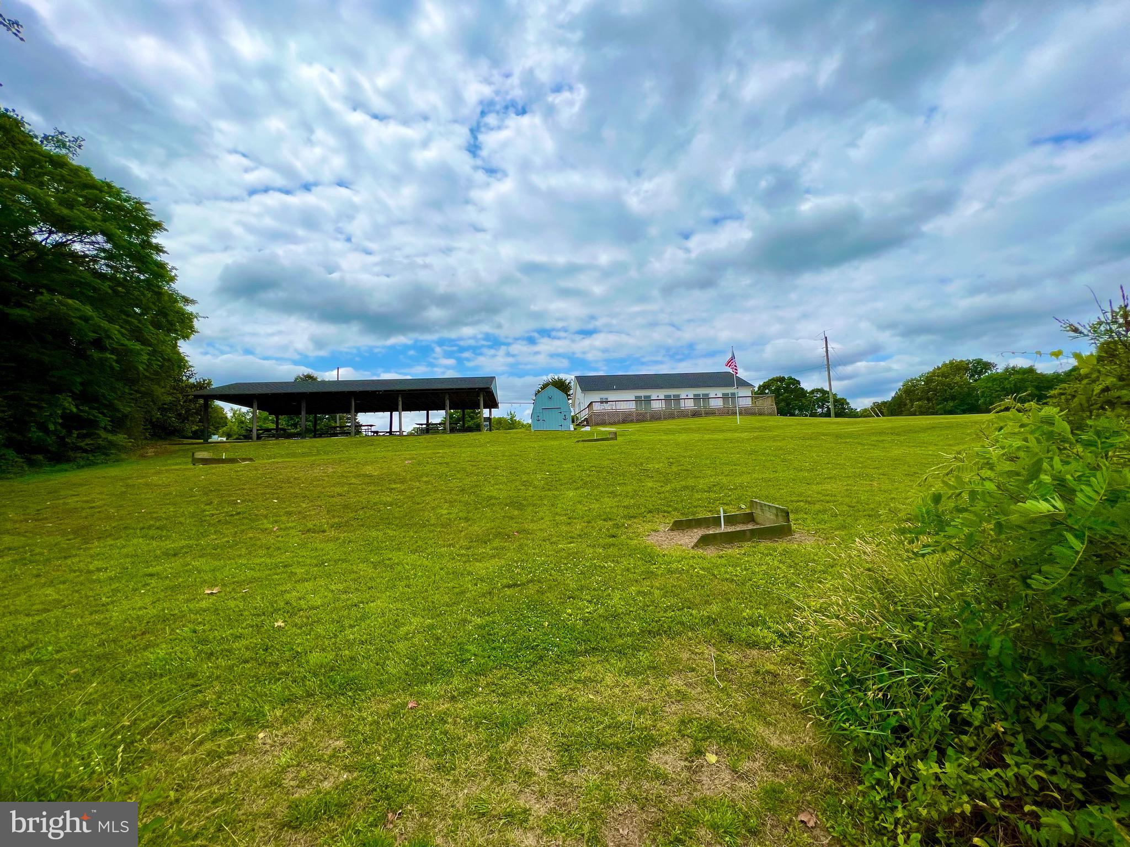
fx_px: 424
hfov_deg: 106.2
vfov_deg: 89.9
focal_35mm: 13
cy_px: 424
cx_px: 565
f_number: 1.8
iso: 32
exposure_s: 1/3125
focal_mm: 1.57
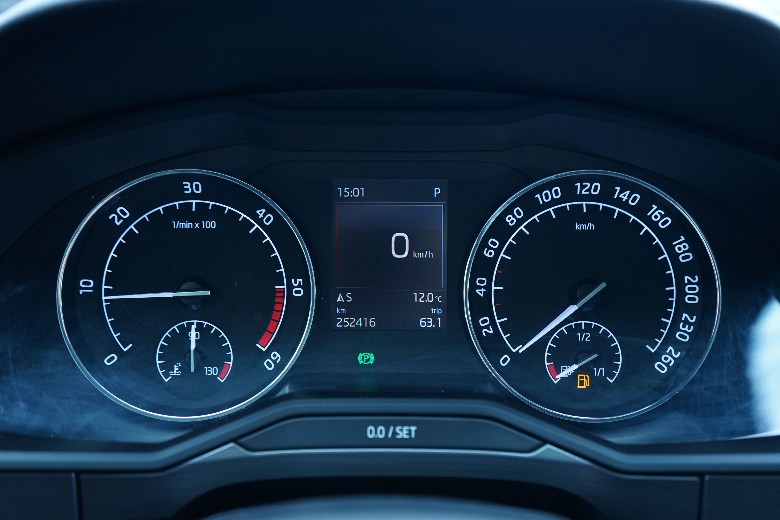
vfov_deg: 38.9
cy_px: 260
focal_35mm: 34
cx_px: 390
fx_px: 737
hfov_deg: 55.8
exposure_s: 1/25
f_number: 4
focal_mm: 34
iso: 320
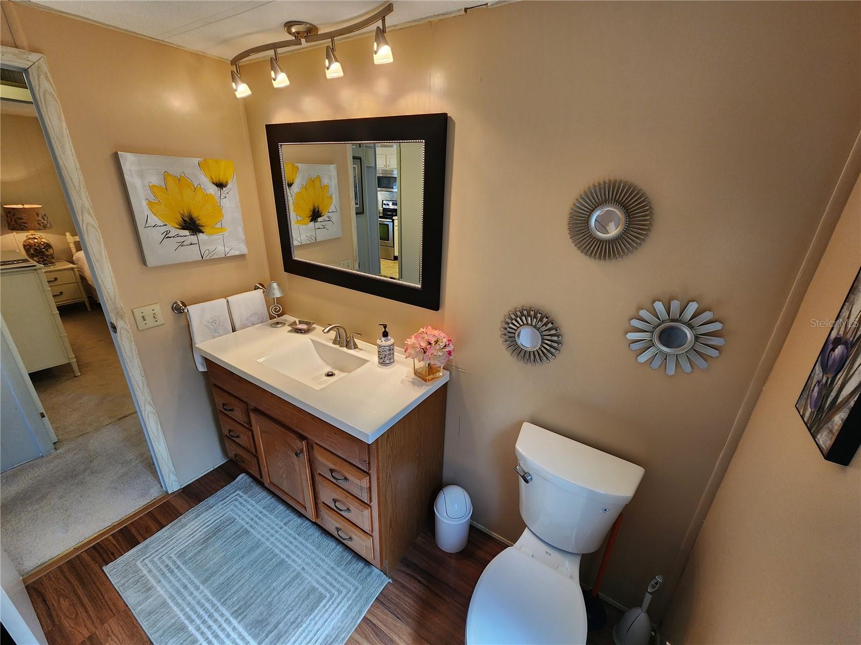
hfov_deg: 106.2
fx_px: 323
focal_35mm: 13
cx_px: 430
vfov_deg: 89.9
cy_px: 322
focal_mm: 2.2
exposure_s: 1/60
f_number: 2.2
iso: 125
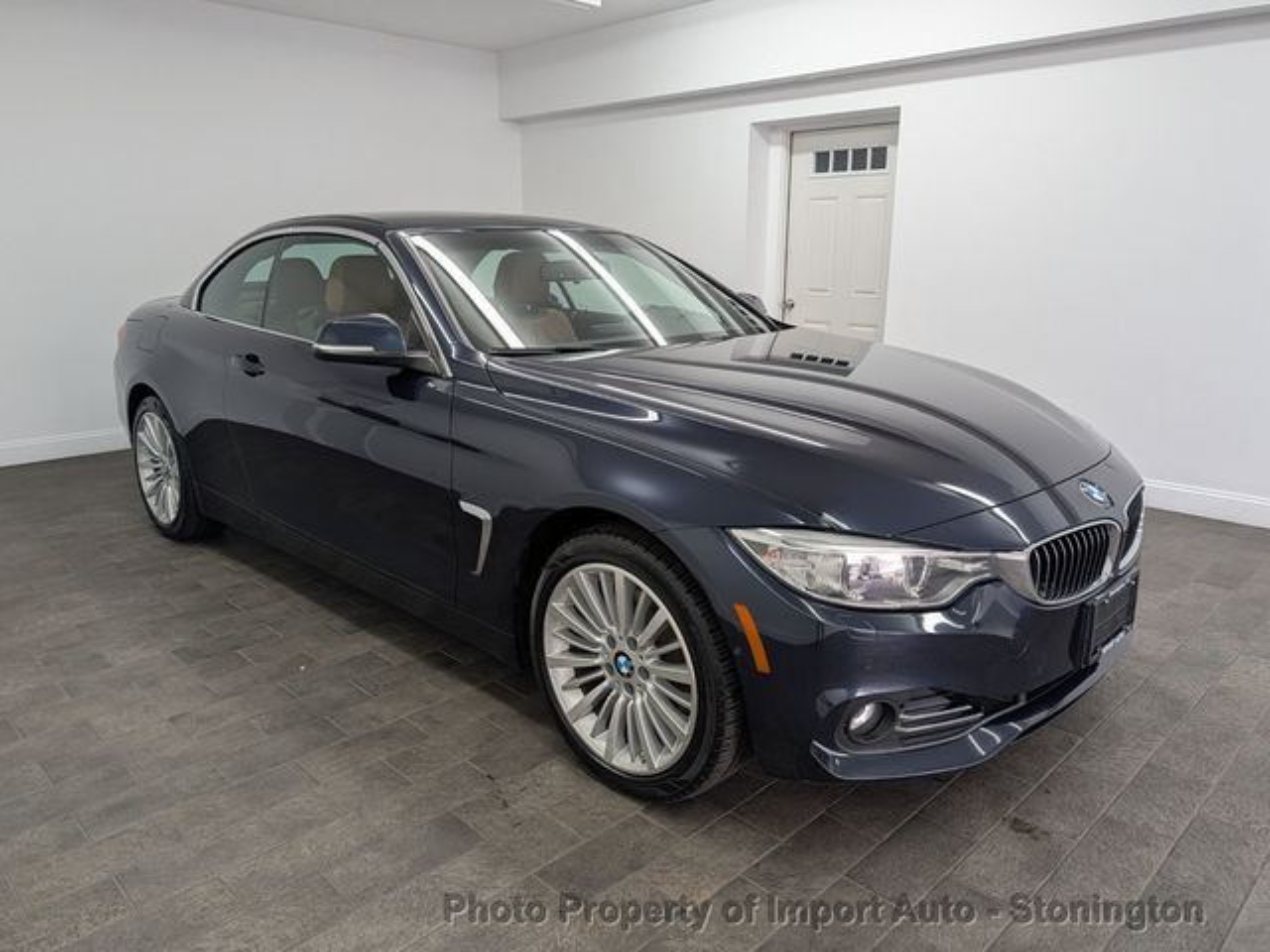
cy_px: 476
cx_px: 635
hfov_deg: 71.6
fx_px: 881
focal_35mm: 24
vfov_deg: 56.8
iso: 72
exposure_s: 1/60
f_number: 1.68
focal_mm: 6.9
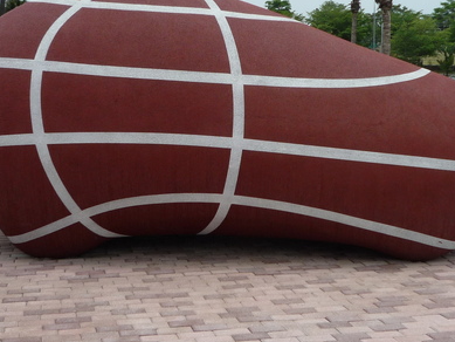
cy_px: 117
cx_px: 248
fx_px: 710
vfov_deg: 26.9
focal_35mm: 54
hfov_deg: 35.5
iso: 100
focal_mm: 4.4
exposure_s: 1/800
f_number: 4.5
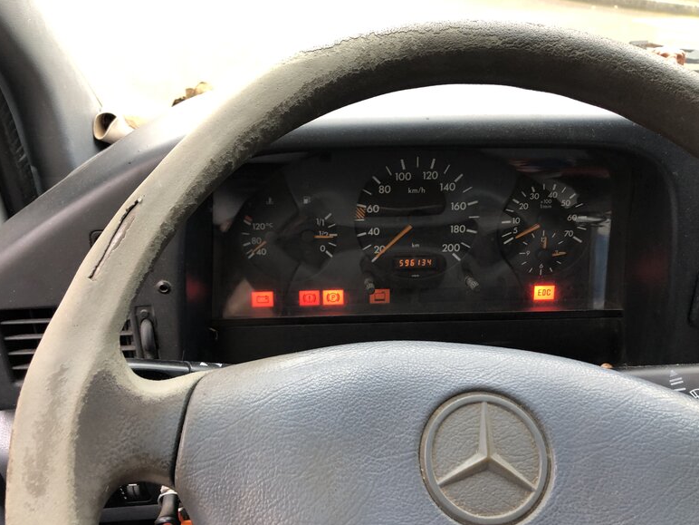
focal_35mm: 29
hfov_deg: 61.7
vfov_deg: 48.2
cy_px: 270
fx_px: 586
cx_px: 342
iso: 40
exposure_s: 1/24
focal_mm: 3.99
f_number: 1.8
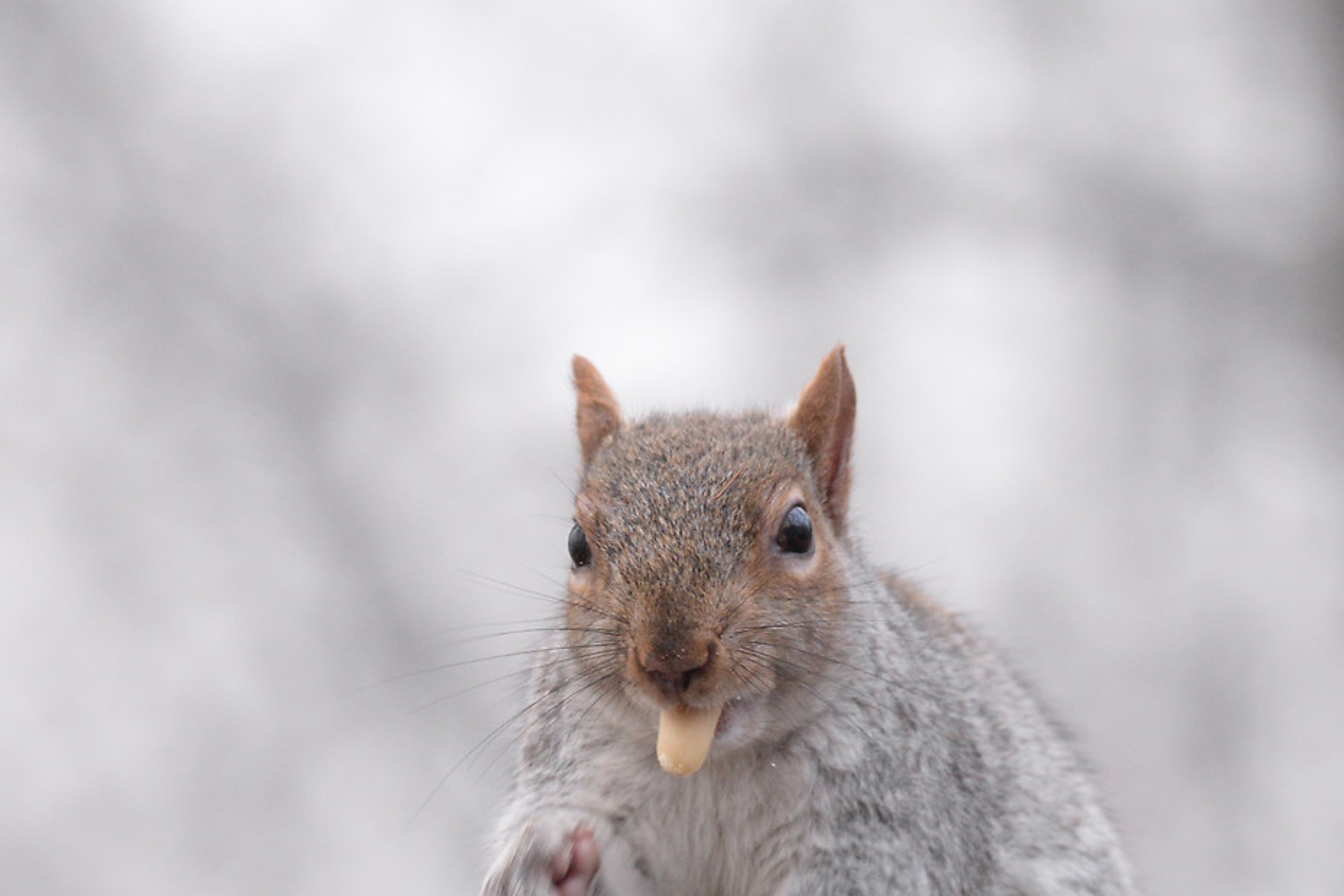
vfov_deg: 3.2
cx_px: 603
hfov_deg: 4.8
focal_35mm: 426
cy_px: 1000
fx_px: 15903
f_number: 6.3
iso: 2000
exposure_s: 1/500
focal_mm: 165
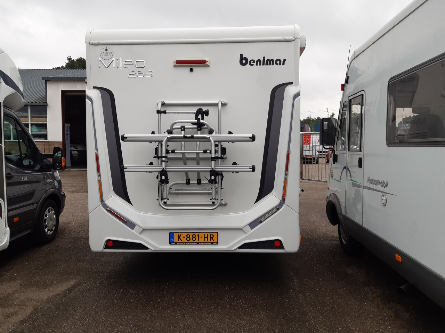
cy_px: 166
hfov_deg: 67.3
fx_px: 334
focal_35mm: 26
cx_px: 222
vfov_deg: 53.1
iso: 40
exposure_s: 1/529
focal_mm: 3.92
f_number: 1.7
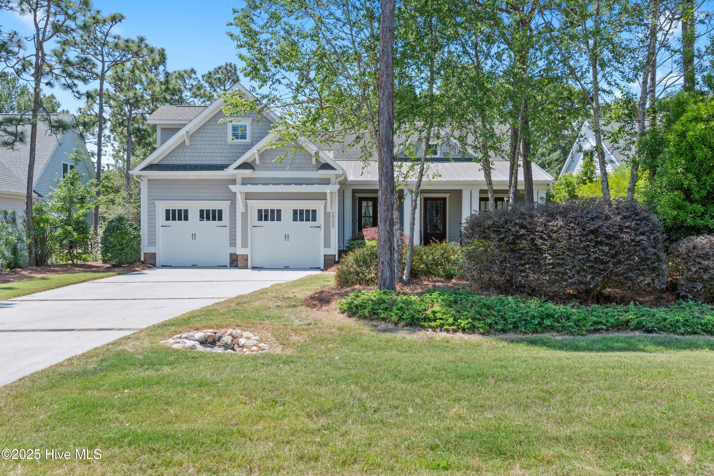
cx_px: 357
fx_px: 595
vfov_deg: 43.6
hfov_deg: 61.9
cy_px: 238
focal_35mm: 30
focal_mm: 20
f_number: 5.6
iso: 100
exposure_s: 1/125
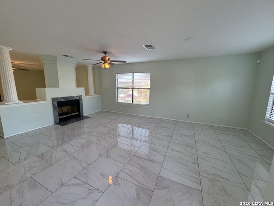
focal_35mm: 14
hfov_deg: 102.1
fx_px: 111
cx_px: 137
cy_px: 103
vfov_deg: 85.7
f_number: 2.2
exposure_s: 1/120
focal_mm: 2.22
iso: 125
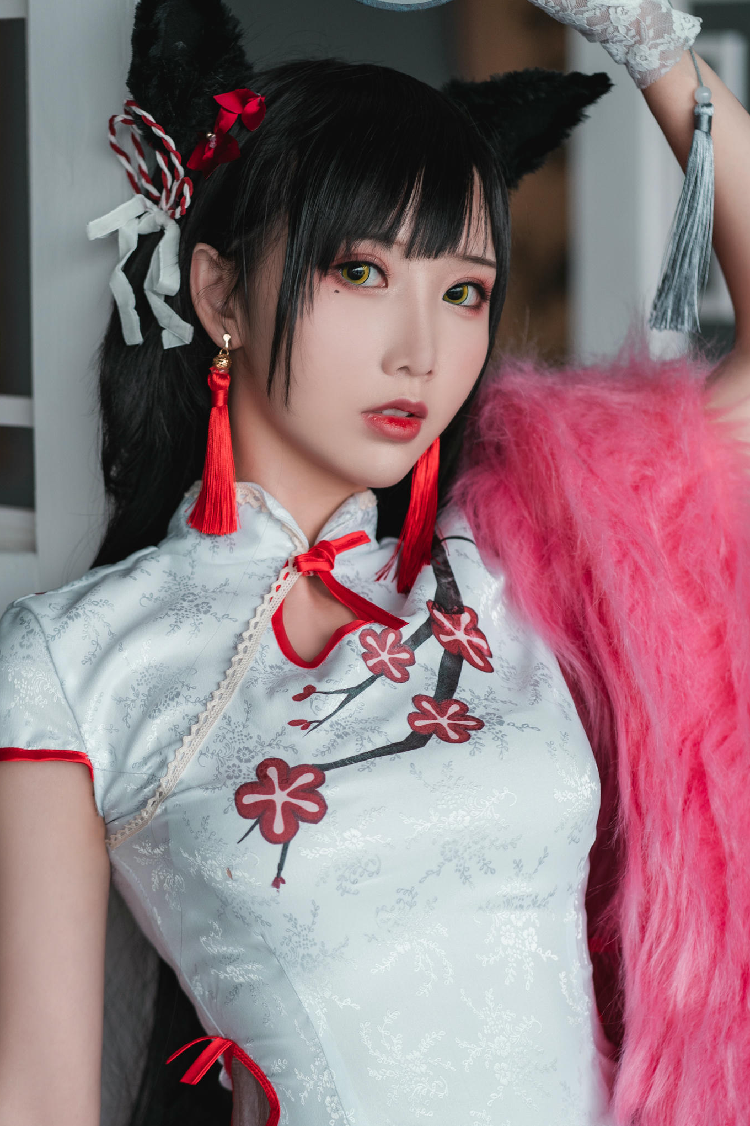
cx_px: 314
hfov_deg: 11.0
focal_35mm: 125
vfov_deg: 16.4
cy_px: 620
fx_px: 3906
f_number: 2.5
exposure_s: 1/100
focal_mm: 85
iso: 320
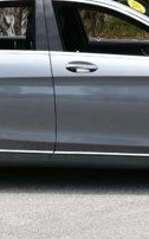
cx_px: 72
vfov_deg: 12.4
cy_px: 11
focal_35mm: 168
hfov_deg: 7.8
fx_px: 1093
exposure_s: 1/250
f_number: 8
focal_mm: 35
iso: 125
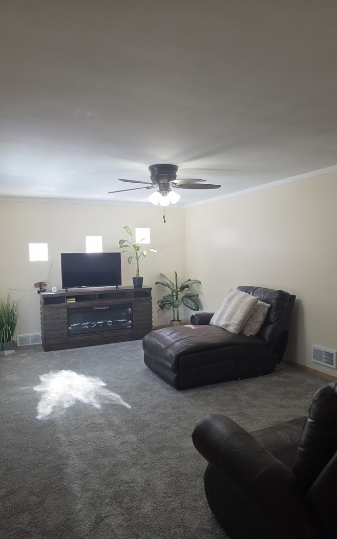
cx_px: 178
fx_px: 367
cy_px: 276
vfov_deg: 72.5
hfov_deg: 49.2
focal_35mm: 25
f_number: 1.7
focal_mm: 6.3
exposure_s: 1/120
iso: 160
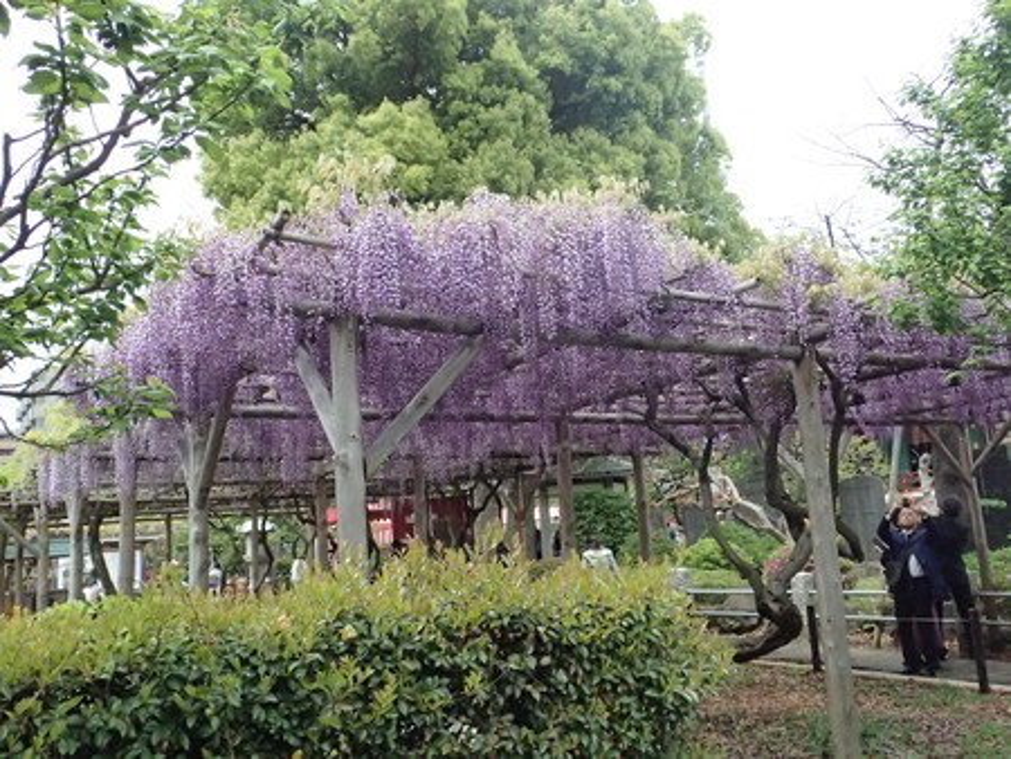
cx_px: 506
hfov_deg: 56.8
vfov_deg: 44.2
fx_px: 935
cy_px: 380
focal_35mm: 32
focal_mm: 5.87
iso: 800
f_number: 9
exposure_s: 1/400
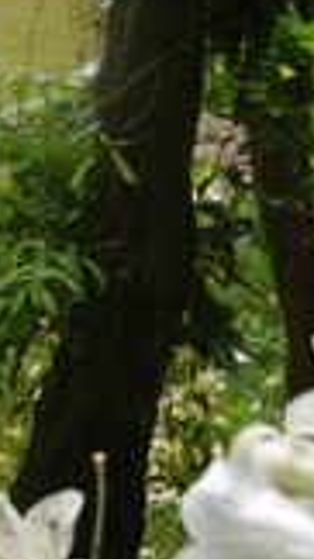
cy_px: 531
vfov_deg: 10.4
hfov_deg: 5.8
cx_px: -204
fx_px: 3038
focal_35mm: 205
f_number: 5.5
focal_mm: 34
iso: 100
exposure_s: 1/60
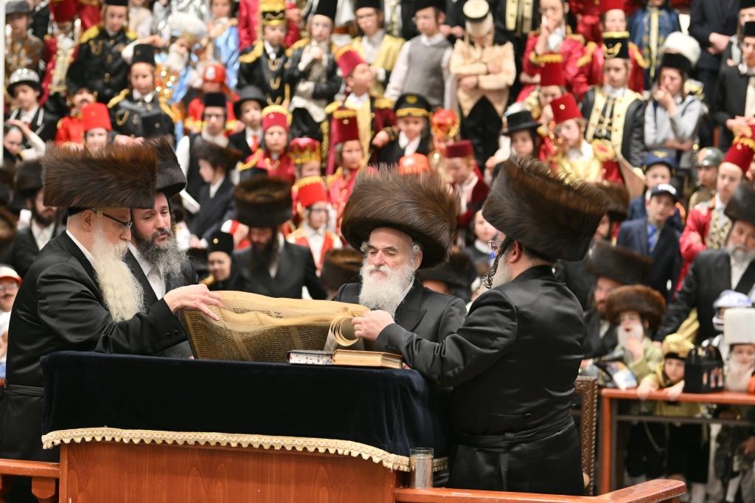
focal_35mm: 153
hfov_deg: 13.4
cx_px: 378
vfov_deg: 9.0
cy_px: 252
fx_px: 3208
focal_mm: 102
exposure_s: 1/160
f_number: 2.8
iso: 160
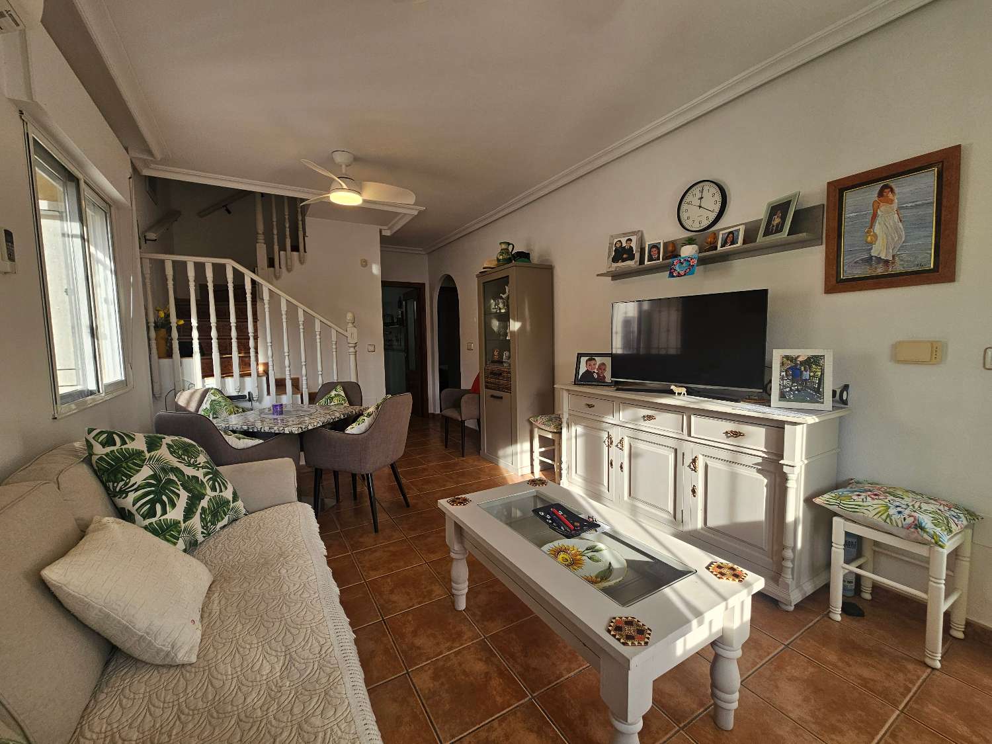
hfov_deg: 106.2
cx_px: 496
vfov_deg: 89.9
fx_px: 373
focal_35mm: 13
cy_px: 372
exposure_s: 1/176
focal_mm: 2.2
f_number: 2.2
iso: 50
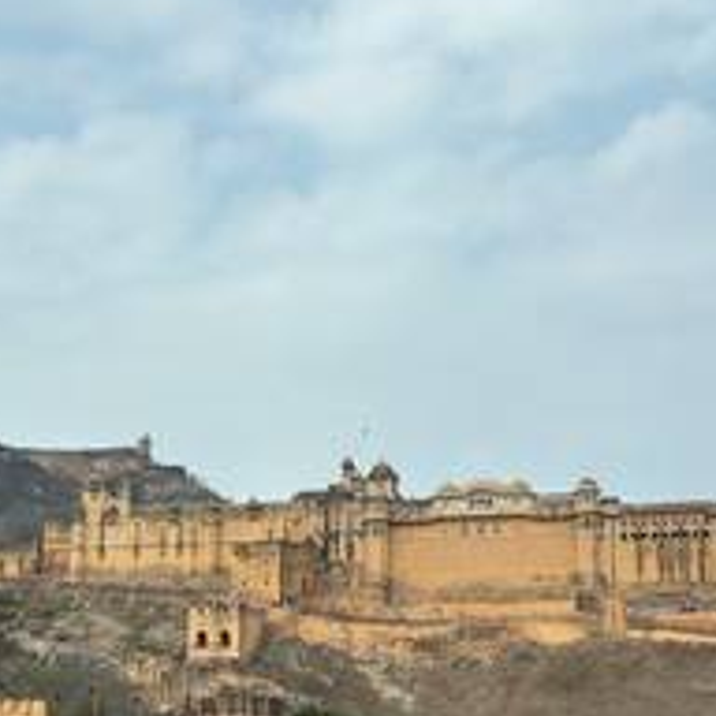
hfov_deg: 27.6
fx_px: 1451
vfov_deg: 27.2
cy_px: 567
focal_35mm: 62
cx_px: 268
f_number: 1.78
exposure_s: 1/6849
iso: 100
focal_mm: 6.76
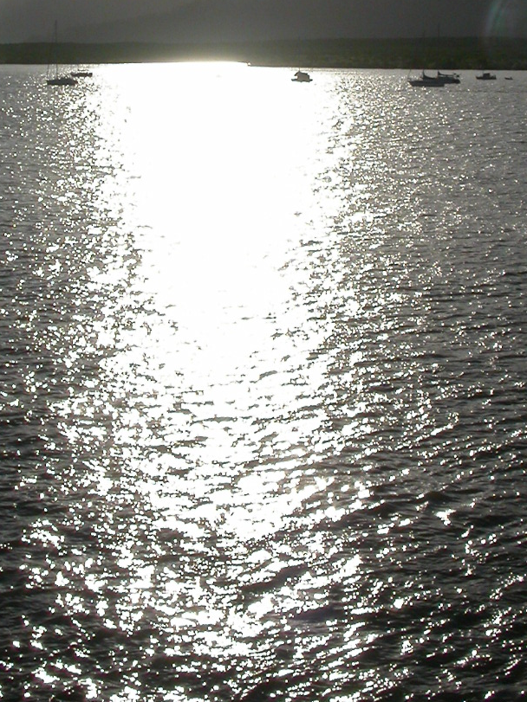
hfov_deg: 19.6
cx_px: 244
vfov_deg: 25.1
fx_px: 1523
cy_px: 60
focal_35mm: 75
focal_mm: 7.85
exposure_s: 1/2300
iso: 100
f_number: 7.5
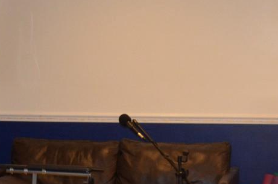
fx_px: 924
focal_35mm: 120
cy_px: 10
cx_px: 271
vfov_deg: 11.3
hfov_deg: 16.8
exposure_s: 1/60
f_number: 3.5
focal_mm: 18
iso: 1100
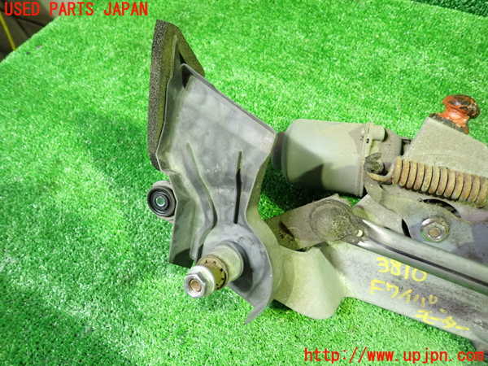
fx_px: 352
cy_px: 183
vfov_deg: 54.9
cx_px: 244
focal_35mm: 25
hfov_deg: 69.4
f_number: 2
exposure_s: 1/30
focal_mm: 4.5
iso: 800
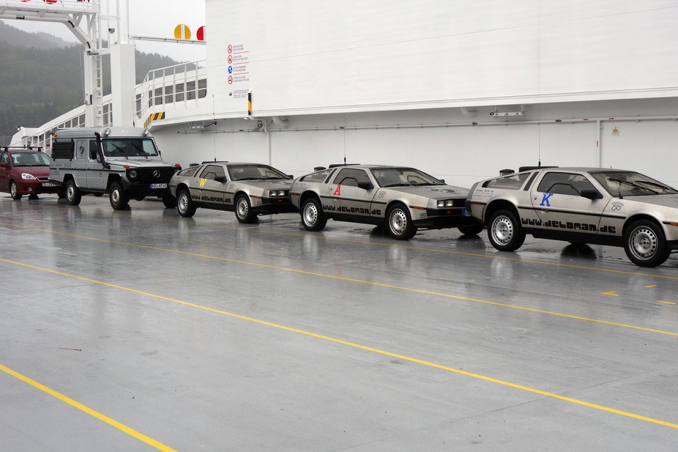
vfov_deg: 26.5
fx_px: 960
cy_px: 231
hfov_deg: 38.9
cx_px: 354
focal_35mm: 51
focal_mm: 15.28
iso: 125
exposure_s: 1/250
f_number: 5.6
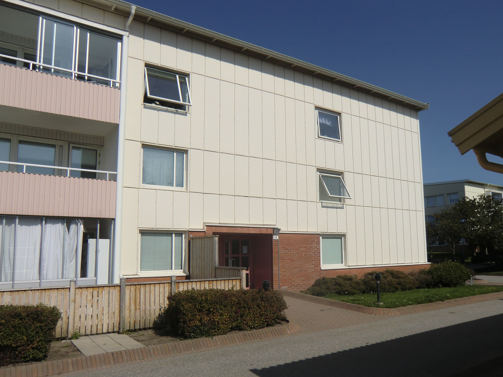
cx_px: 280
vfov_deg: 51.3
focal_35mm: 27
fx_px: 392
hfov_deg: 65.1
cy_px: 204
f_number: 7.5
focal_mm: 4.3
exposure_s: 1/500
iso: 64
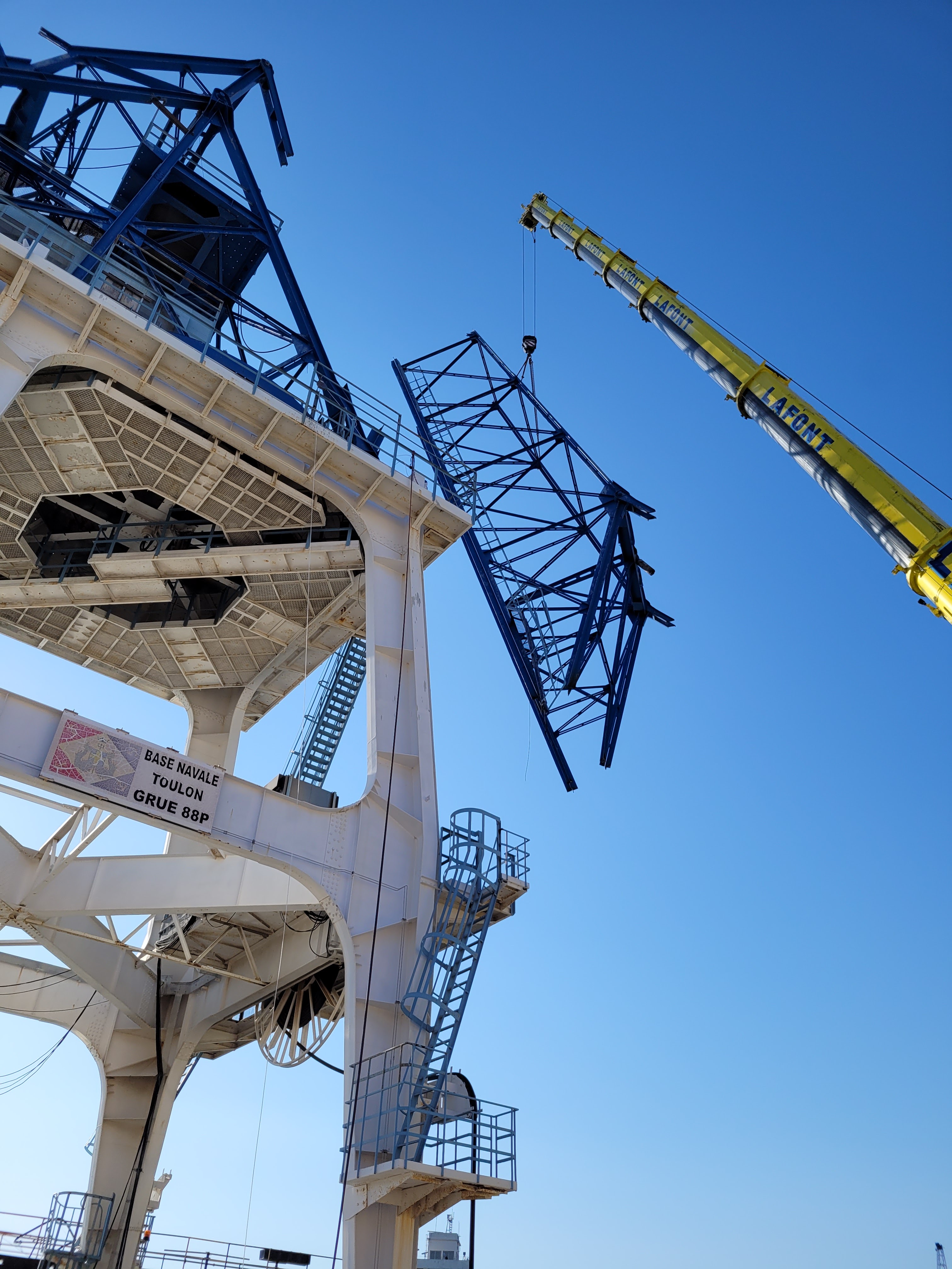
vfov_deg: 67.3
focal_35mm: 26
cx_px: 476
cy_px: 634
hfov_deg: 53.1
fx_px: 953
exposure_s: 1/2579
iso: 40
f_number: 1.8
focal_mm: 5.4
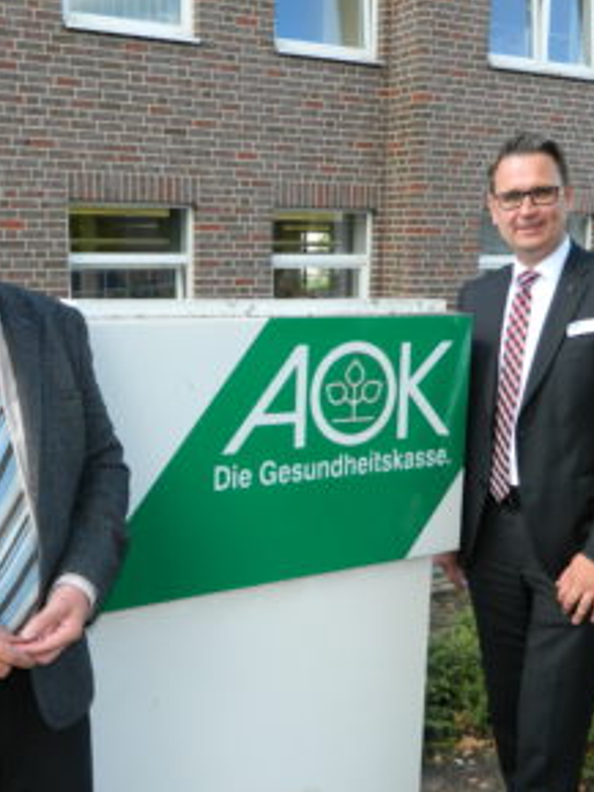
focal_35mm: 38
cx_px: 246
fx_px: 869
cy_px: 392
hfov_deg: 37.6
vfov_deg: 49.0
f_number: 3.2
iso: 80
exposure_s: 1/160
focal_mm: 5.1
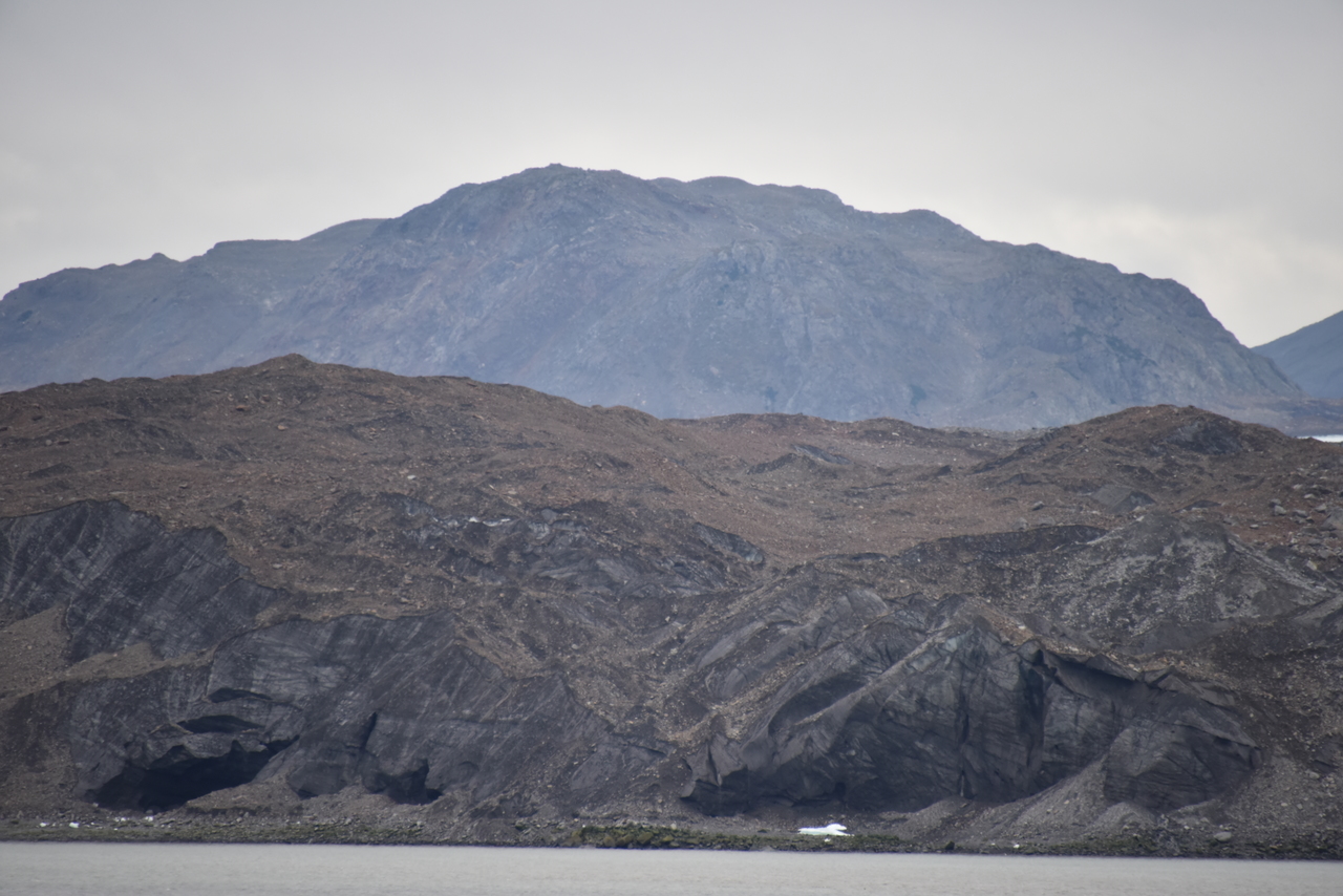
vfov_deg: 4.6
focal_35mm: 300
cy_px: 448
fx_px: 11193
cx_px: 672
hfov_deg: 6.9
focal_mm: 300
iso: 800
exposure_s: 1/640
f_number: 5.6
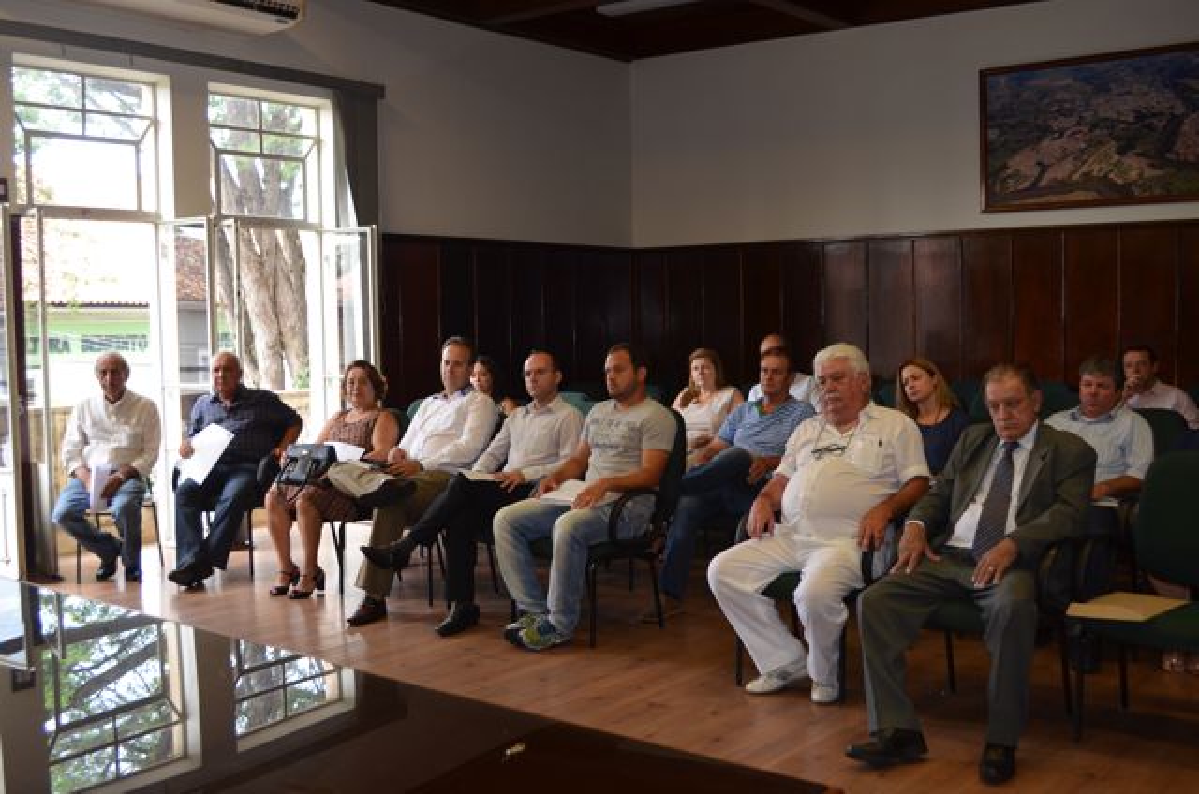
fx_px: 1296
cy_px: 397
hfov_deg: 49.6
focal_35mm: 39
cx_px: 600
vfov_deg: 34.1
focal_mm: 26
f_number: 4.2
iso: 450
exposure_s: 1/60
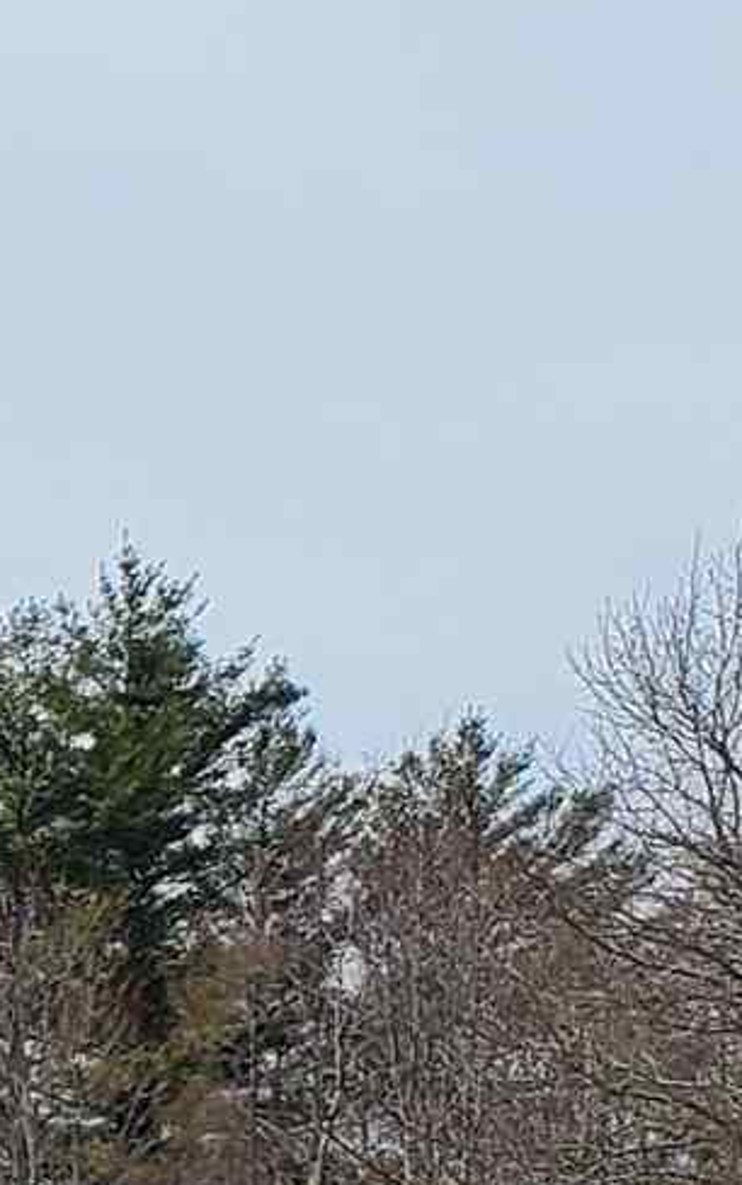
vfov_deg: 11.9
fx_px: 5592
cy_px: 1294
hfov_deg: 7.2
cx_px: -880
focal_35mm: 173
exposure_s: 1/1930
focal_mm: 4.3
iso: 50
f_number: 2.4
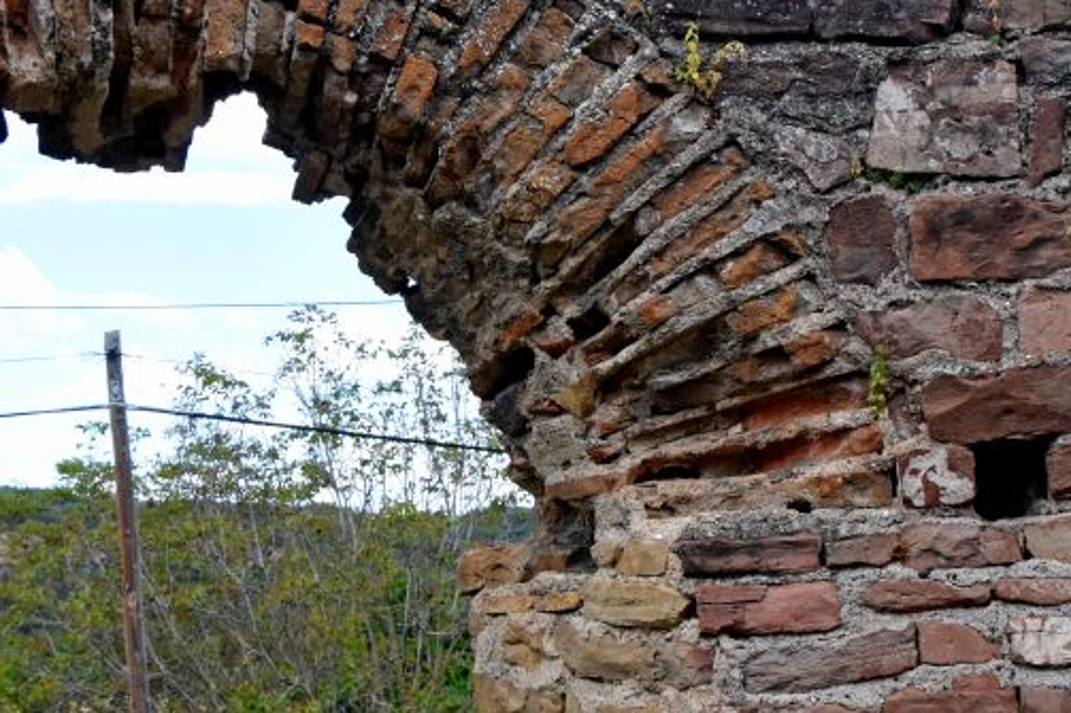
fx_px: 1636
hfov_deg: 36.1
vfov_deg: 24.6
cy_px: 428
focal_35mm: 55
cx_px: 669
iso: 1000
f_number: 11
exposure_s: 1/500
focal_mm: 18
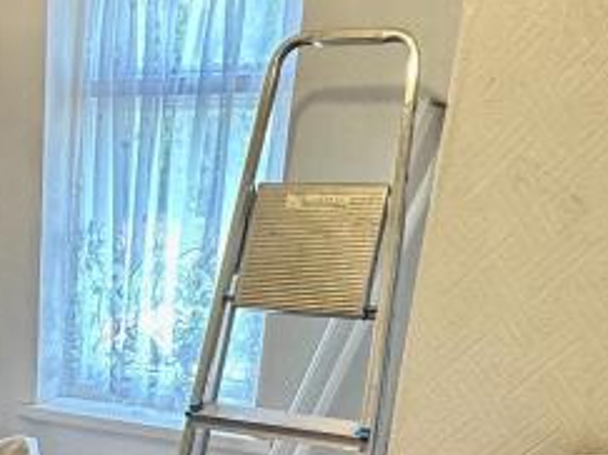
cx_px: -58
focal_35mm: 59
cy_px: 558
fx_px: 1036
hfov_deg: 29.5
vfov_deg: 22.7
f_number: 2.2
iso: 125
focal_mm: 2.22
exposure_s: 1/100
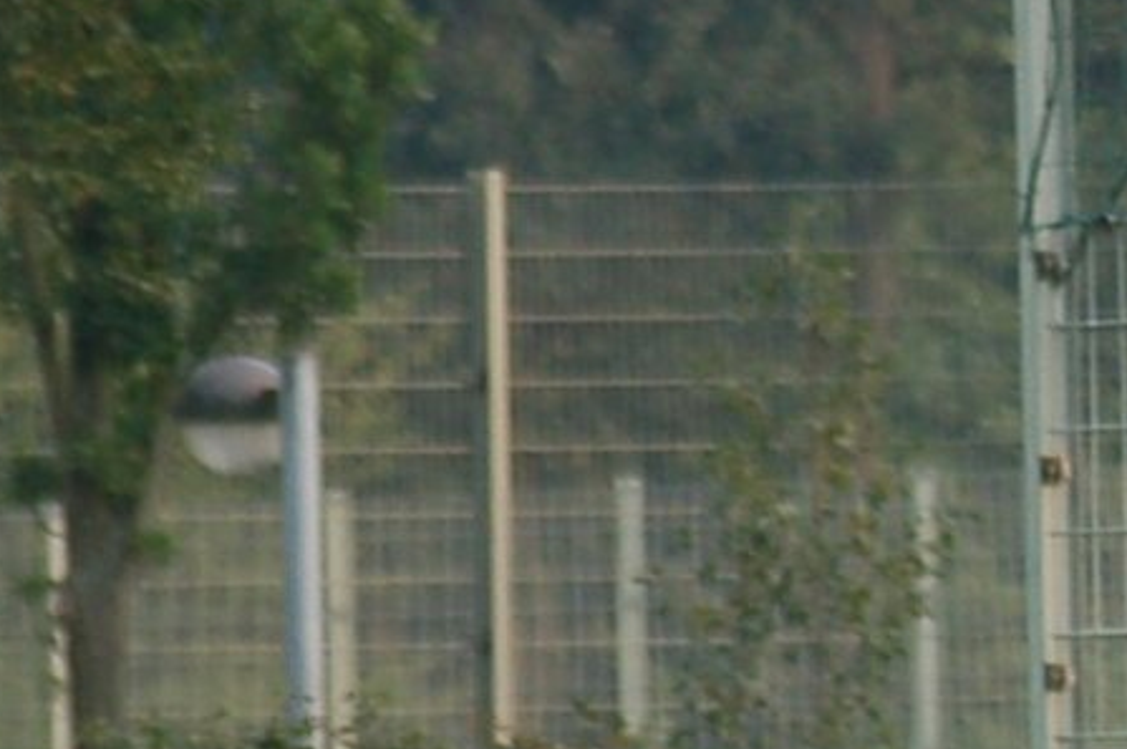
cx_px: 2191
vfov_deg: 1.5
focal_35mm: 885
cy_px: 1042
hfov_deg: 2.3
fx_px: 27675
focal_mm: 120
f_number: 4.2
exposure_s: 1/1000
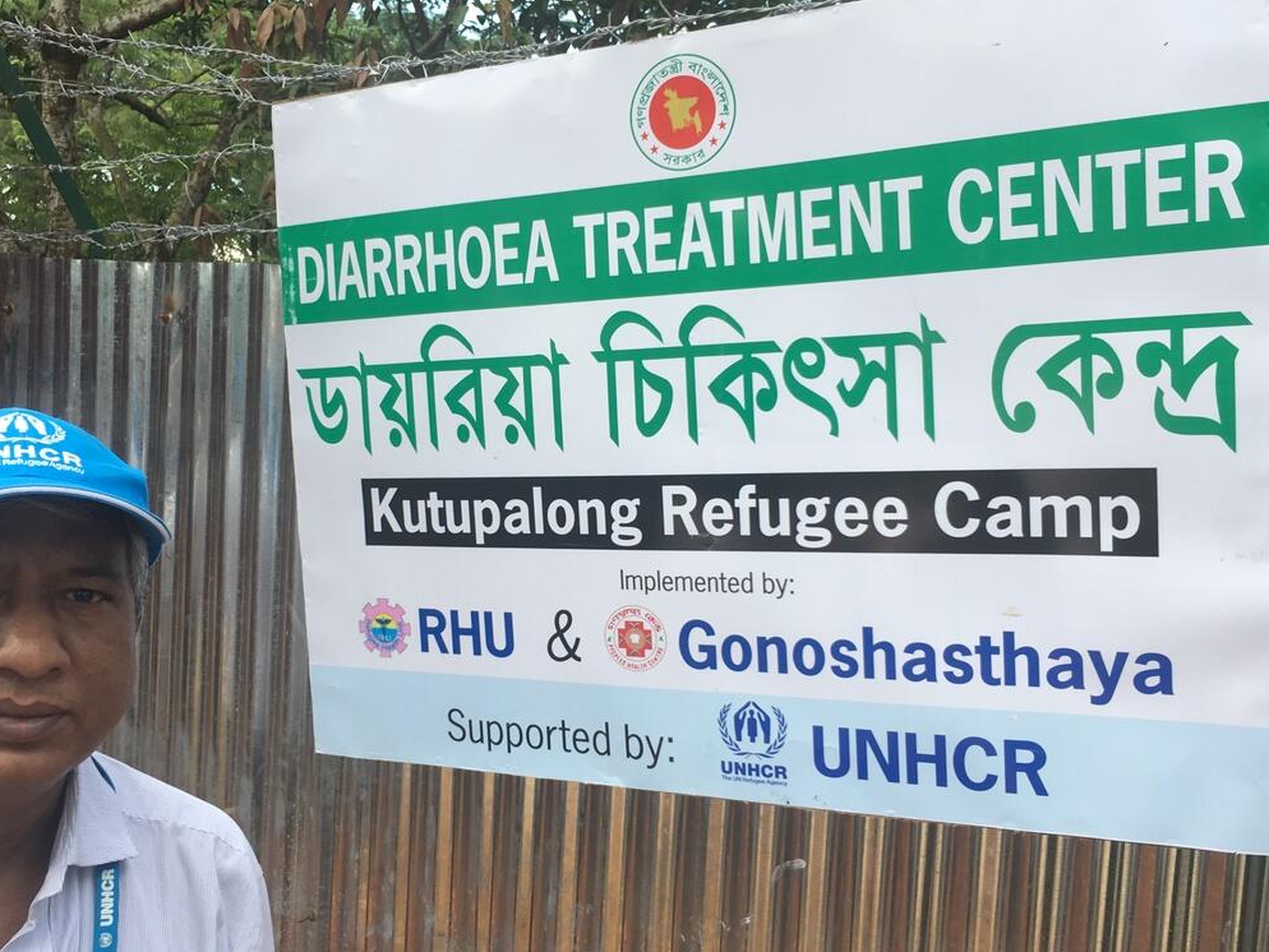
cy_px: 493
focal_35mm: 35
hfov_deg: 52.5
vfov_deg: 40.7
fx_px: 1283
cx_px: 567
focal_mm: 4.15
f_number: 2.2
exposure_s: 1/225
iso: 25
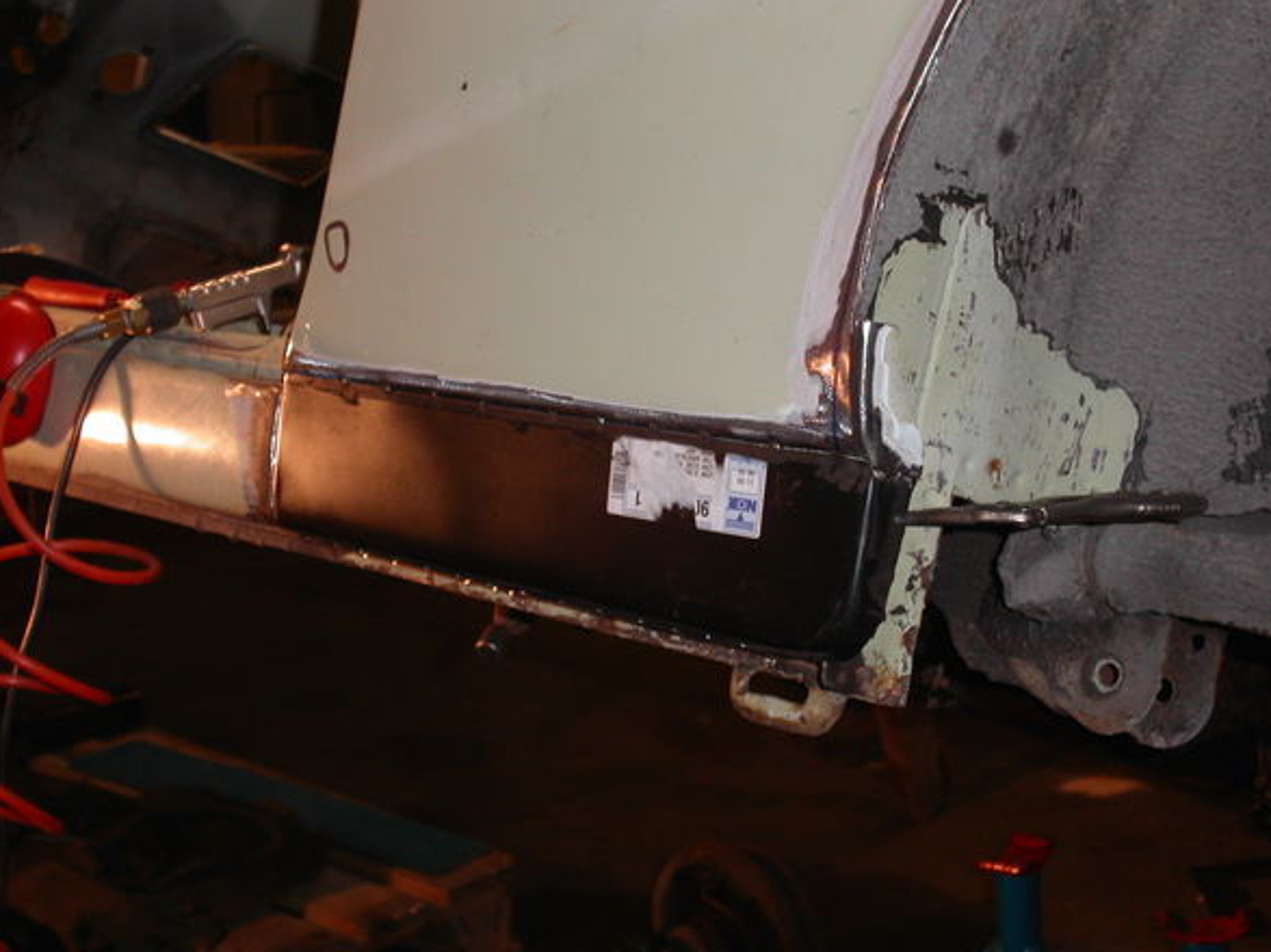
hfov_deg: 32.2
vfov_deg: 24.4
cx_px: 611
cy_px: 500
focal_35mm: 60
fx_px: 2203
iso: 100
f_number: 3.5
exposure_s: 1/45
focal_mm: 11.3
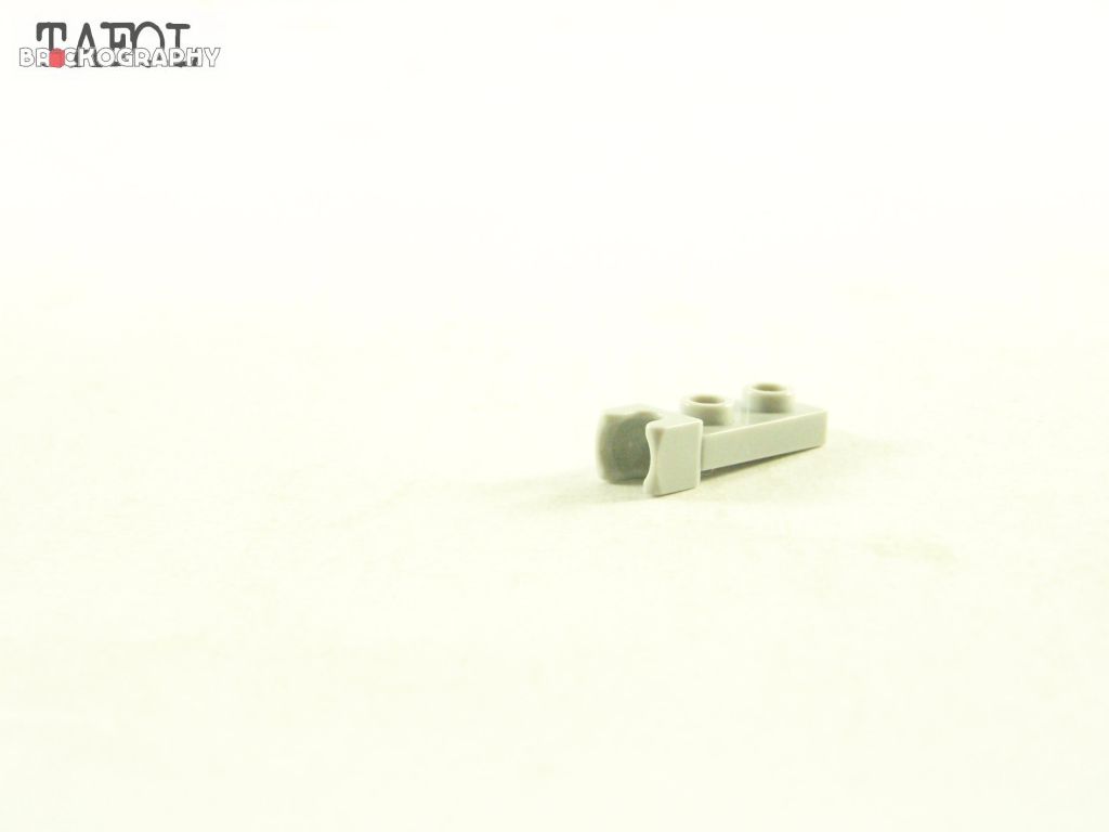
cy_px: 416
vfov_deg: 18.0
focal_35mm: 82
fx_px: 2627
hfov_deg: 23.8
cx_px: 554
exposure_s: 1/60
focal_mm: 13.7
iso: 400
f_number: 3.2
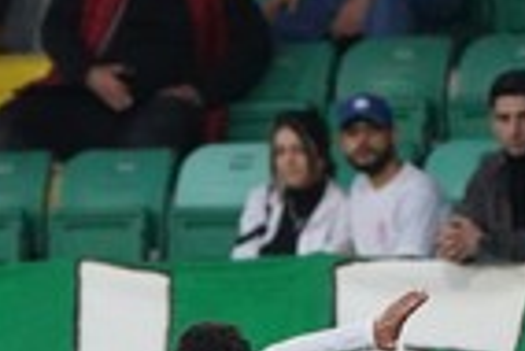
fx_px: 27561
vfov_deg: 0.7
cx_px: -70
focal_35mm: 1888
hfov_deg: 1.1
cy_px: 733
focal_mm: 400
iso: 6400
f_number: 5.6
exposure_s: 1/2000
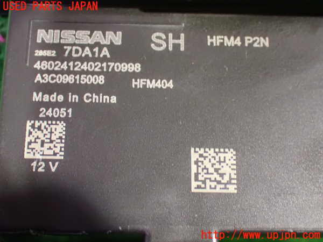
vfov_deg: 23.7
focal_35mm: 62
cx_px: 162
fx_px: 579
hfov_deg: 31.2
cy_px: 121
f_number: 3.6
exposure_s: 1/8
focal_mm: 11.09
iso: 1600
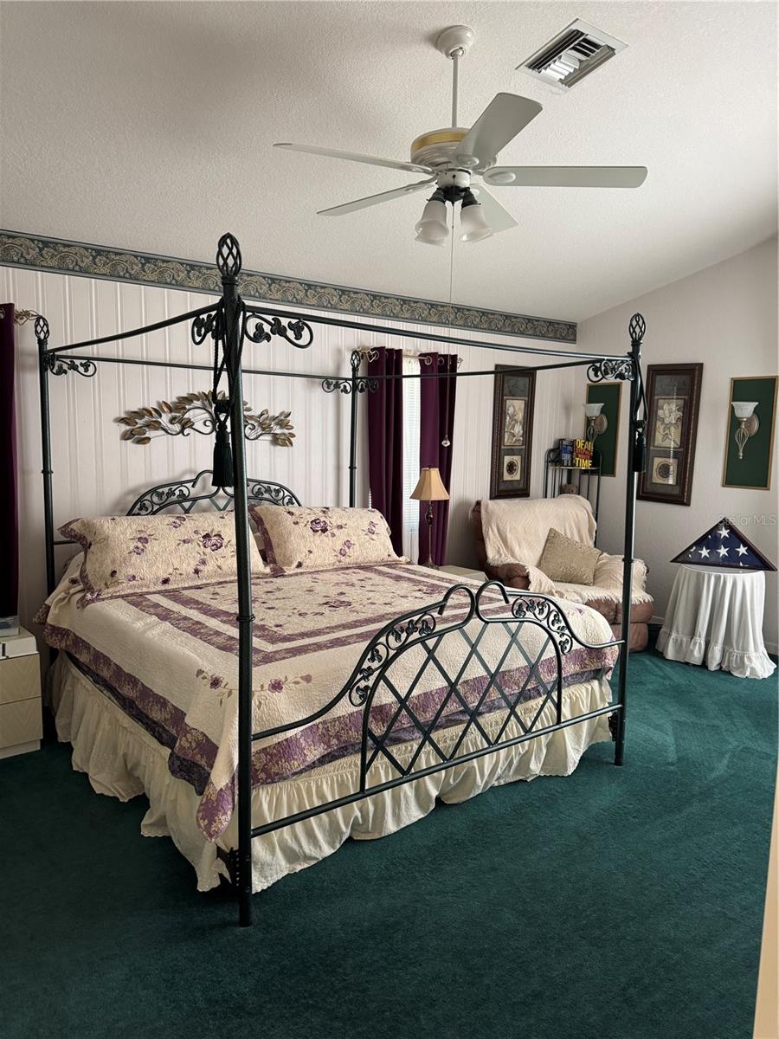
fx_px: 720
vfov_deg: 71.6
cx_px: 390
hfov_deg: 56.8
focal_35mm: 24
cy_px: 520
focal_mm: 6.76
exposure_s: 1/60
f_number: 1.78
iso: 320
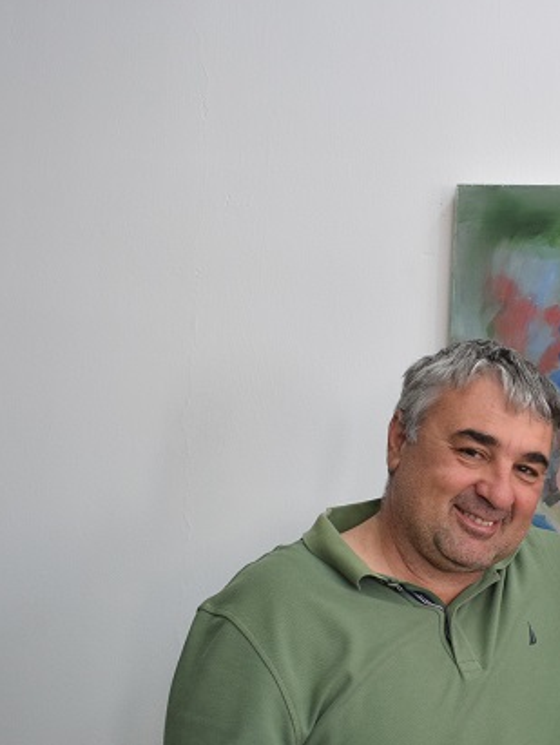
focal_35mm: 63
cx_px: 546
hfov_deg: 22.5
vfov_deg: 30.5
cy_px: 489
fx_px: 1357
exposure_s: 1/125
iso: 800
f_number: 4.5
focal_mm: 20
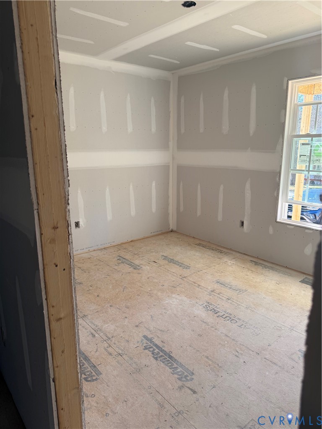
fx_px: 298
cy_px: 214
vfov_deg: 71.6
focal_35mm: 24
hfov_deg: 56.8
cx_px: 161
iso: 100
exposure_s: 1/243
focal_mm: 6.76
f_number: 1.78
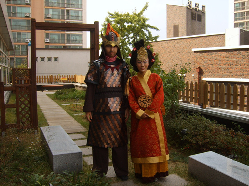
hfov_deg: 52.6
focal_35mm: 35
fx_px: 252
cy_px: 93
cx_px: 124
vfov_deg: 40.7
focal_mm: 5.8
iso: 50
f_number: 5.8
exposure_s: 1/250
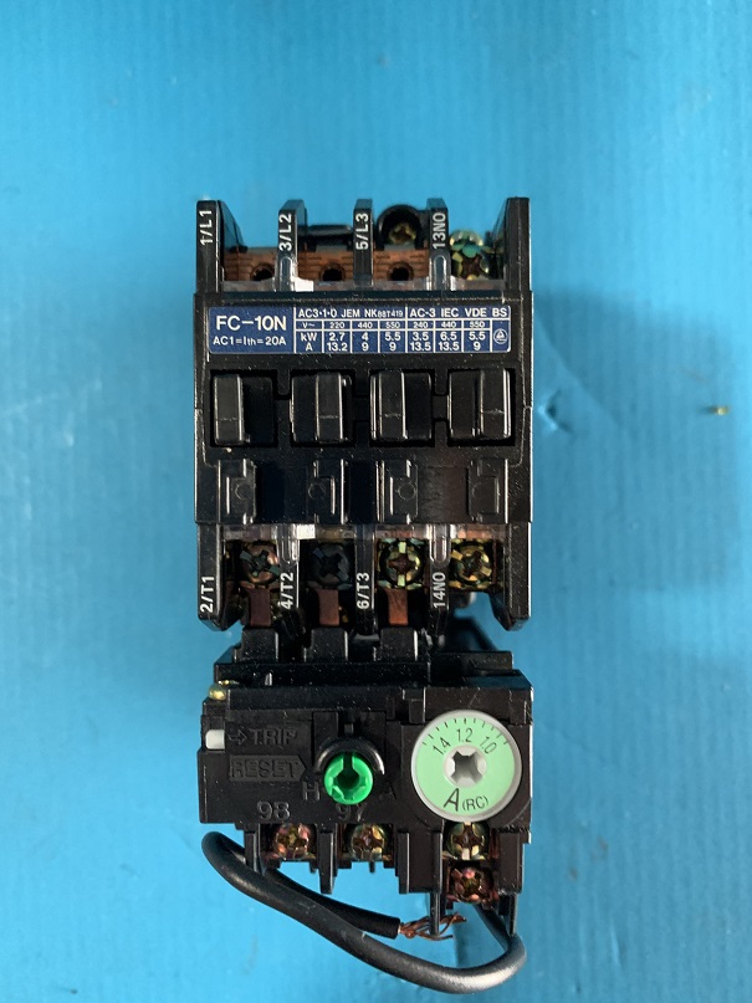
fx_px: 753
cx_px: 376
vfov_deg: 67.3
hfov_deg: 53.1
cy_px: 502
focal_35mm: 26
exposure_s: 1/40
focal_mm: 4.25
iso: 400
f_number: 1.8
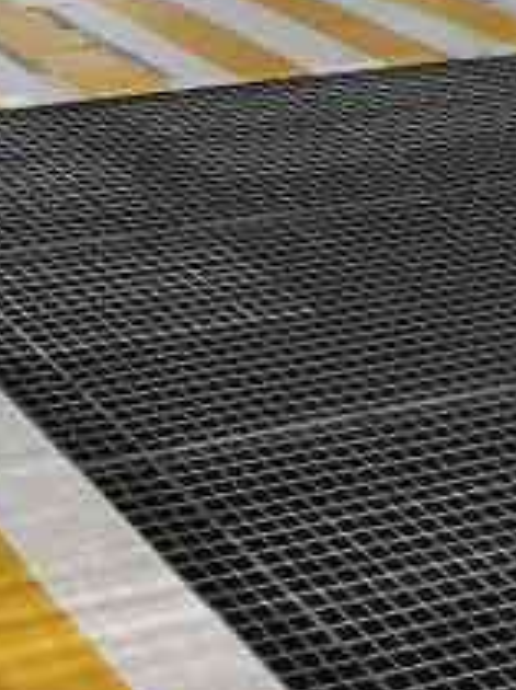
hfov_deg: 12.2
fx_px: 2390
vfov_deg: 15.9
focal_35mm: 120
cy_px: -94
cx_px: 546
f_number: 1.8
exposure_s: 1/400
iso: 50
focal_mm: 5.58
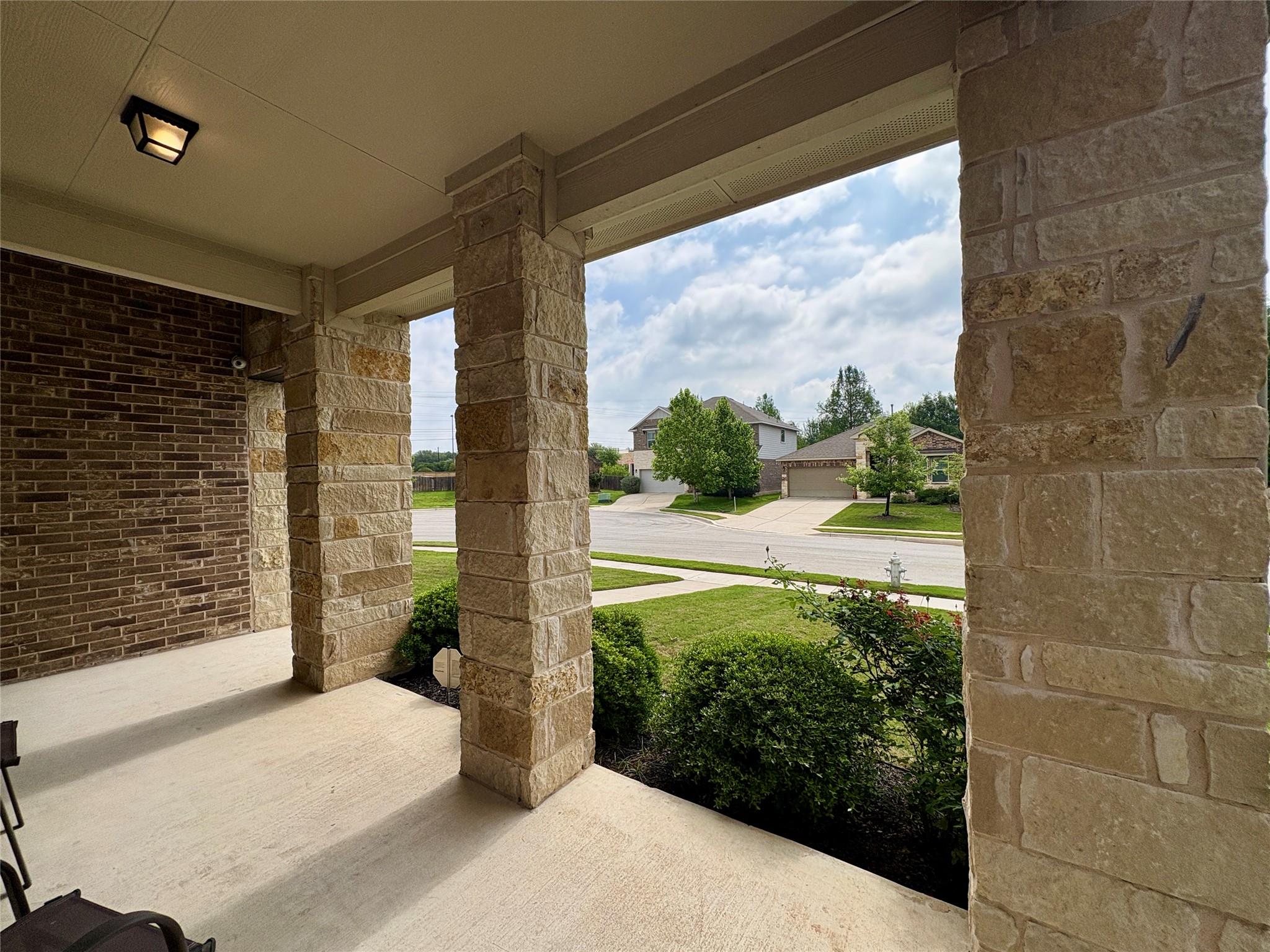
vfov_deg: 85.7
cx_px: 635
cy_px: 476
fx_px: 514
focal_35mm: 14
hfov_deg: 102.1
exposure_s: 1/3546
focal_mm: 2.22
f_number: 2.2
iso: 50
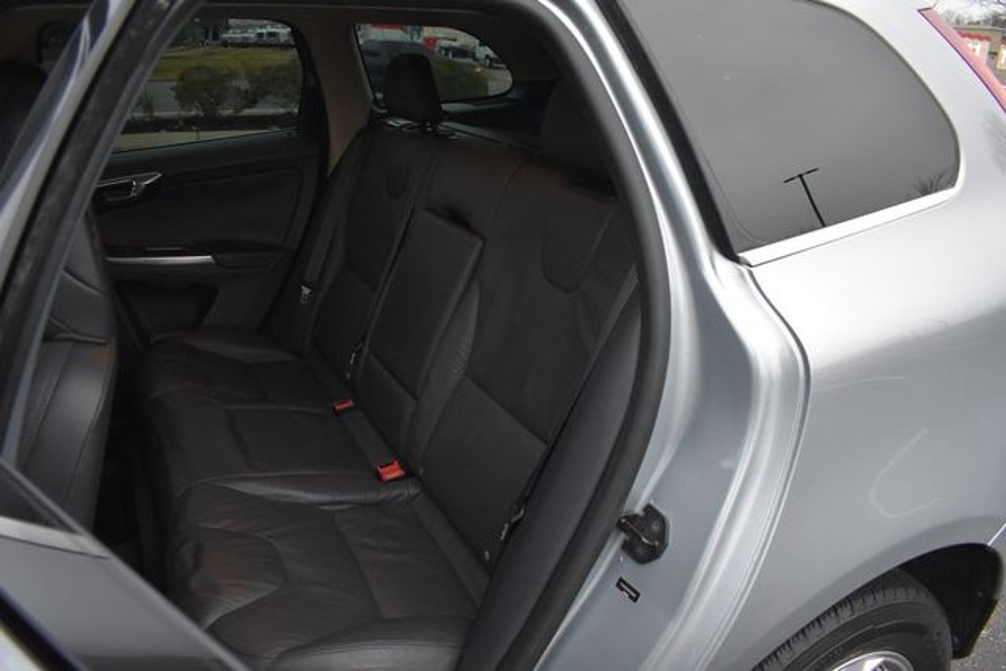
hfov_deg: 67.4
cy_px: 336
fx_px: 755
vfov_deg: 48.0
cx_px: 503
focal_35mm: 27
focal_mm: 18
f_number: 3.5
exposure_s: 1/125
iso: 2000
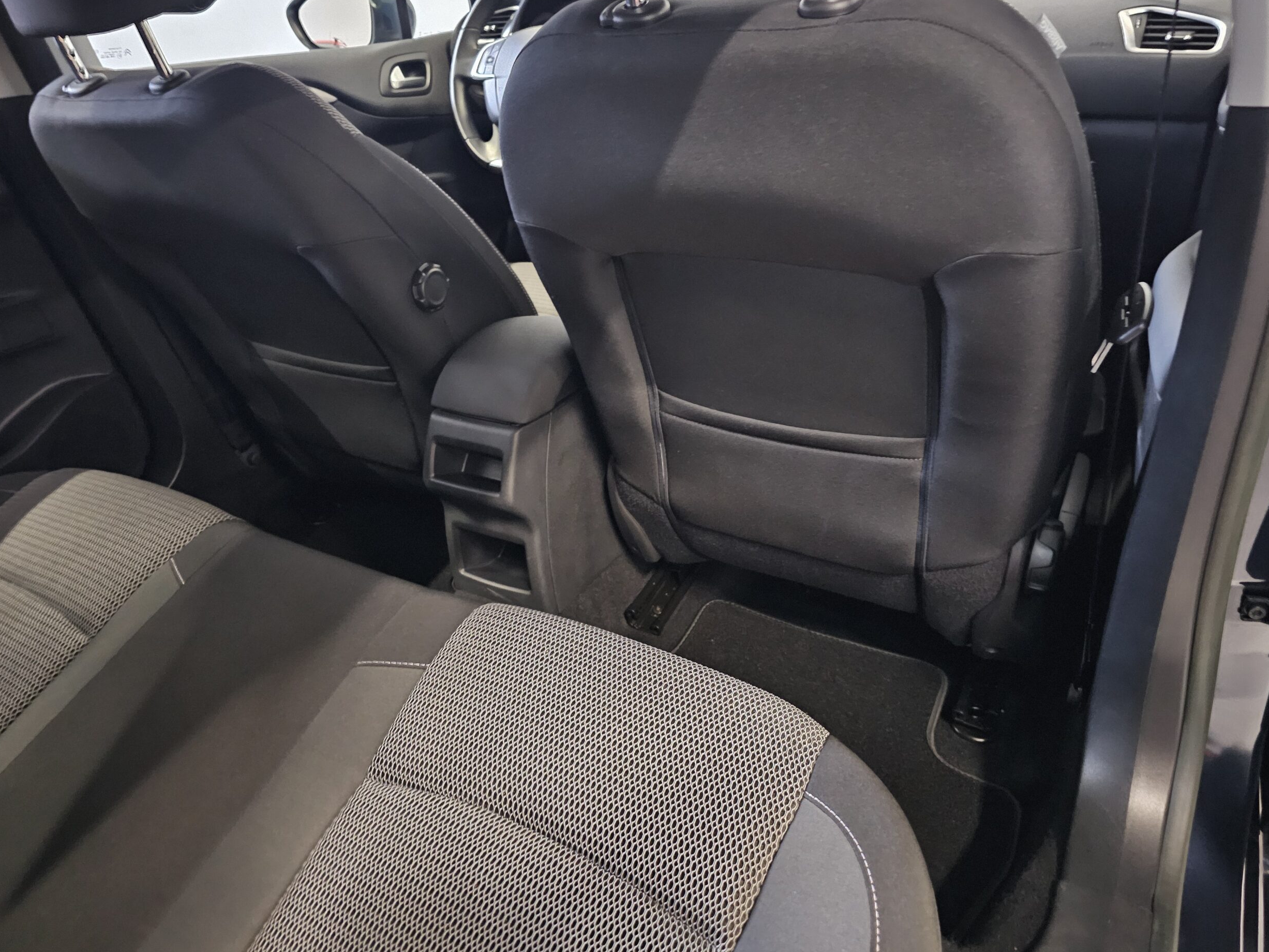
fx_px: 880
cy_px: 475
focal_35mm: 24
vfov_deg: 56.8
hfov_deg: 71.6
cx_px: 627
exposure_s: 1/15
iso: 2000
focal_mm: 6.3
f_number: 1.7
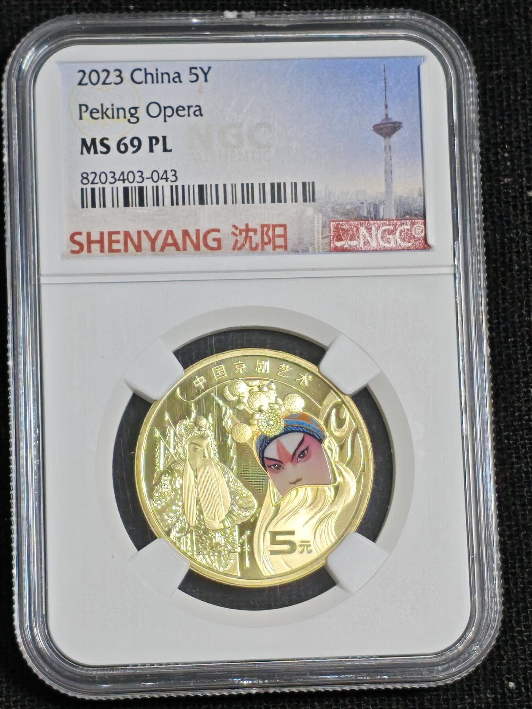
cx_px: 266
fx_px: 2459
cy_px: 354
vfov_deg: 16.4
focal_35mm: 120
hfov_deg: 12.3
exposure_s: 1/1967
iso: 50
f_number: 1.5
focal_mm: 4.94
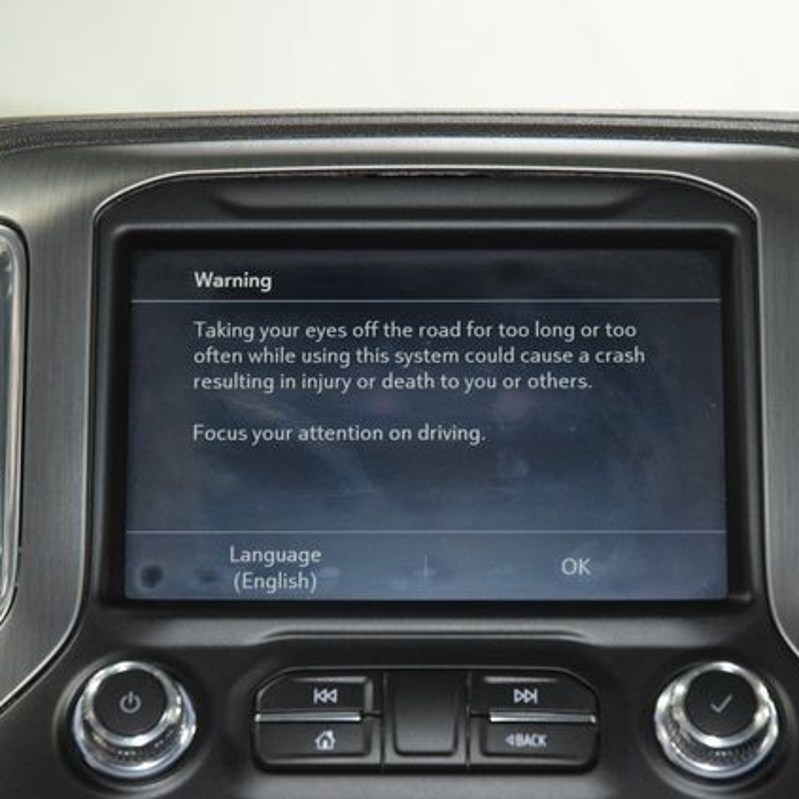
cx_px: 429
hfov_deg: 12.9
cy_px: 400
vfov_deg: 12.9
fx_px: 3525
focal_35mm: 135
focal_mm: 70
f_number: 4.5
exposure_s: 1/80
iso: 3200
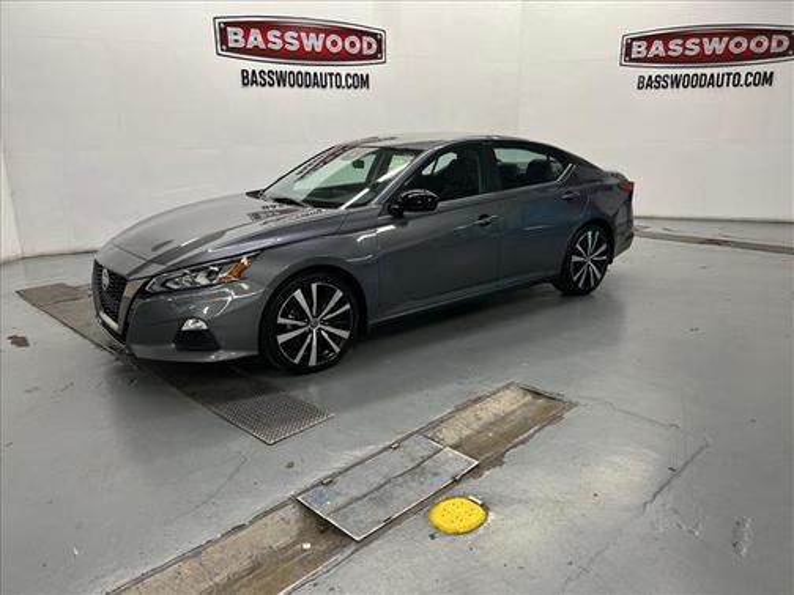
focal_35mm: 26
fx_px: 596
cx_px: 397
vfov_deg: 53.1
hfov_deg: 67.3
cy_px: 298
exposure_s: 1/60
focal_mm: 5.7
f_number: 1.5
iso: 80
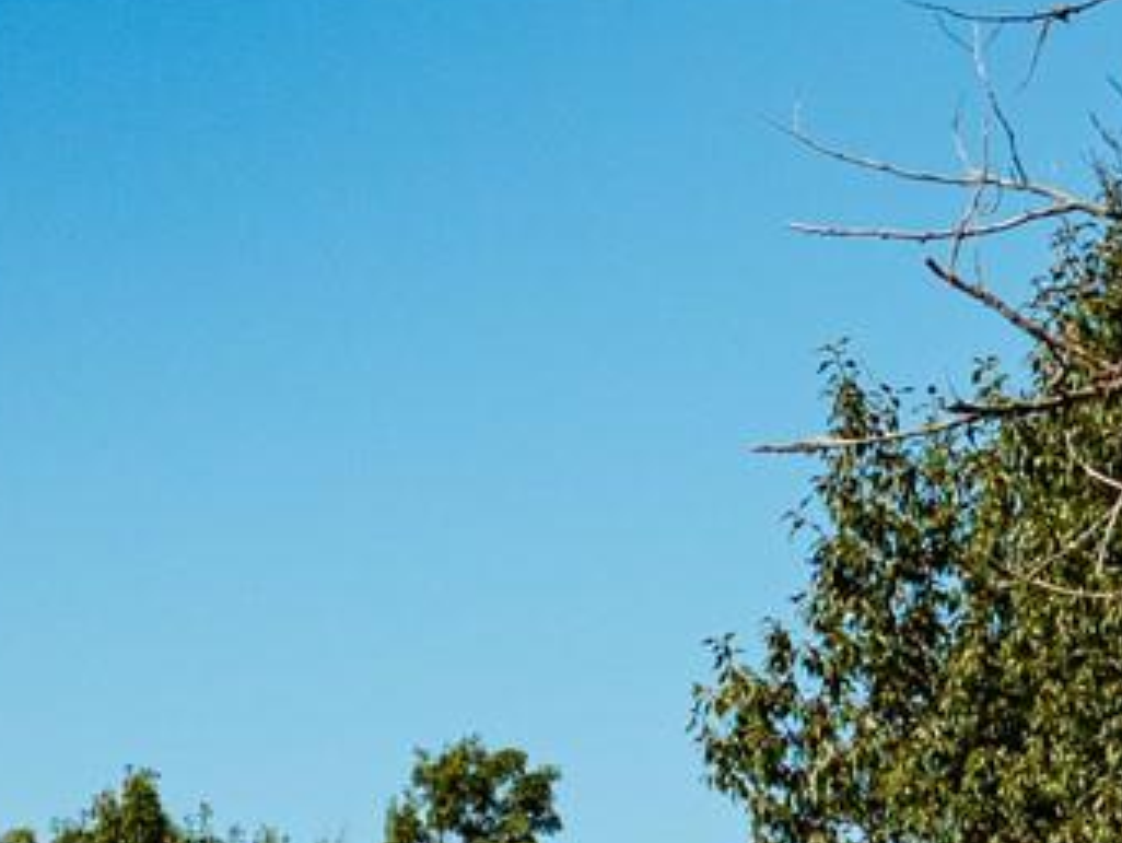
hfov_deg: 5.3
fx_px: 12131
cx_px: 161
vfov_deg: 4.0
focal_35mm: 374
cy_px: 1237
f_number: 2.8
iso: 200
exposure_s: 1/2000
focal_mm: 40
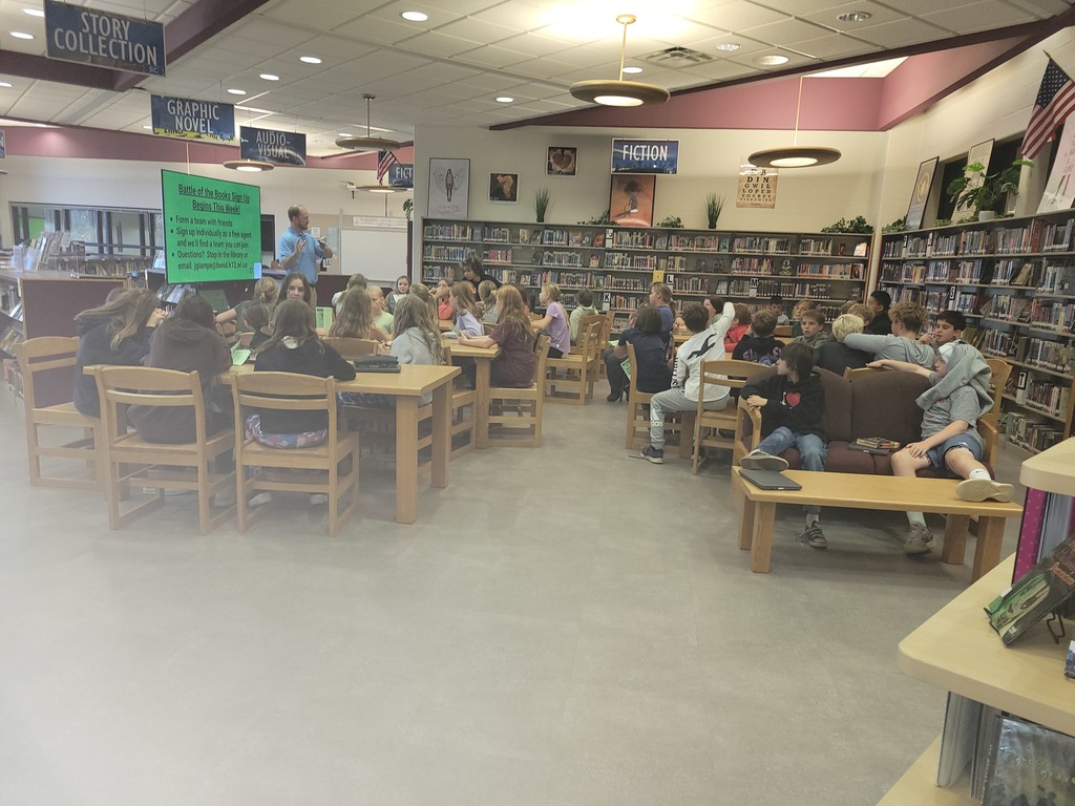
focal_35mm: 26
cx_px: 538
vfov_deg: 53.1
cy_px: 403
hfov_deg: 67.3
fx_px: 807
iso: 125
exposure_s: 1/60
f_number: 1.8
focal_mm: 5.4
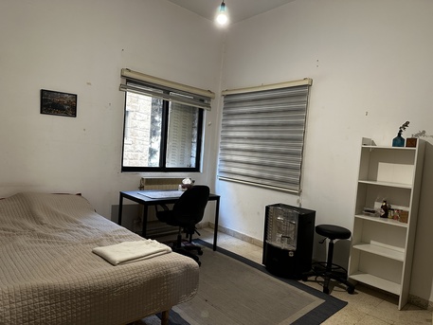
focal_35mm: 24
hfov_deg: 71.6
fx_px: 300
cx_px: 216
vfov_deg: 56.8
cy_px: 162
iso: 320
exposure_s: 1/50
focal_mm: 6.86
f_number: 1.78
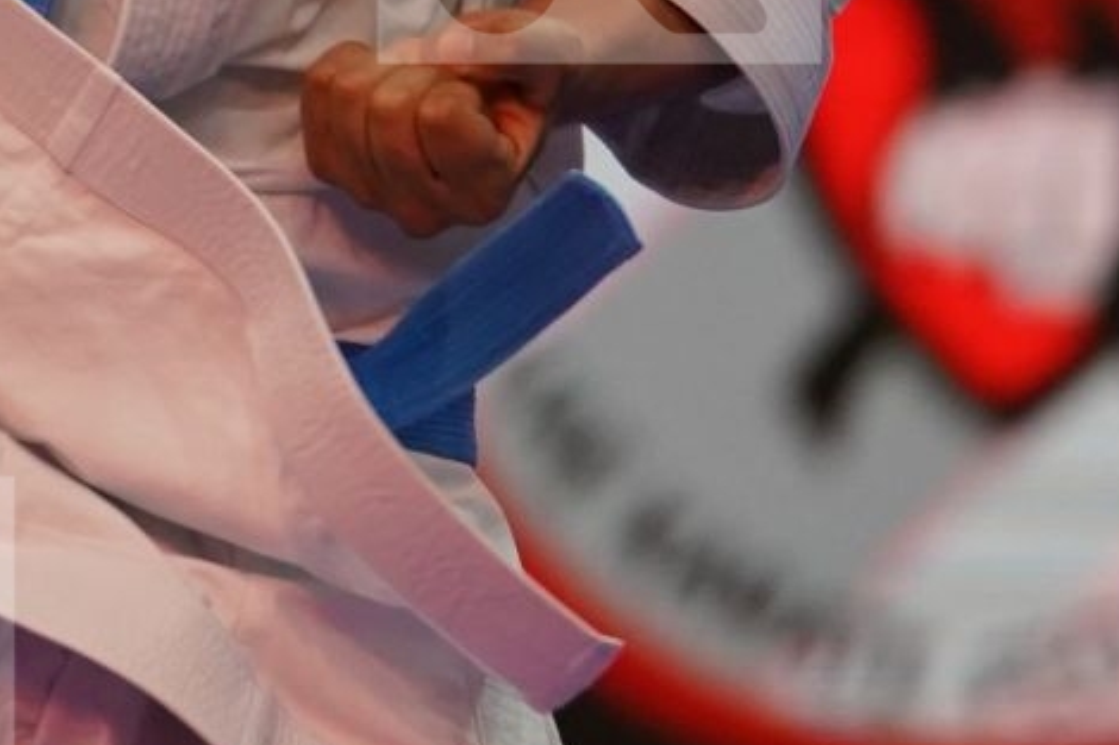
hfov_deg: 1.8
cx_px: -207
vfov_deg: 1.2
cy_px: -152
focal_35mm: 1138
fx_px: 35358
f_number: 2.8
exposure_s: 1/500
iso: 1600
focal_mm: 198
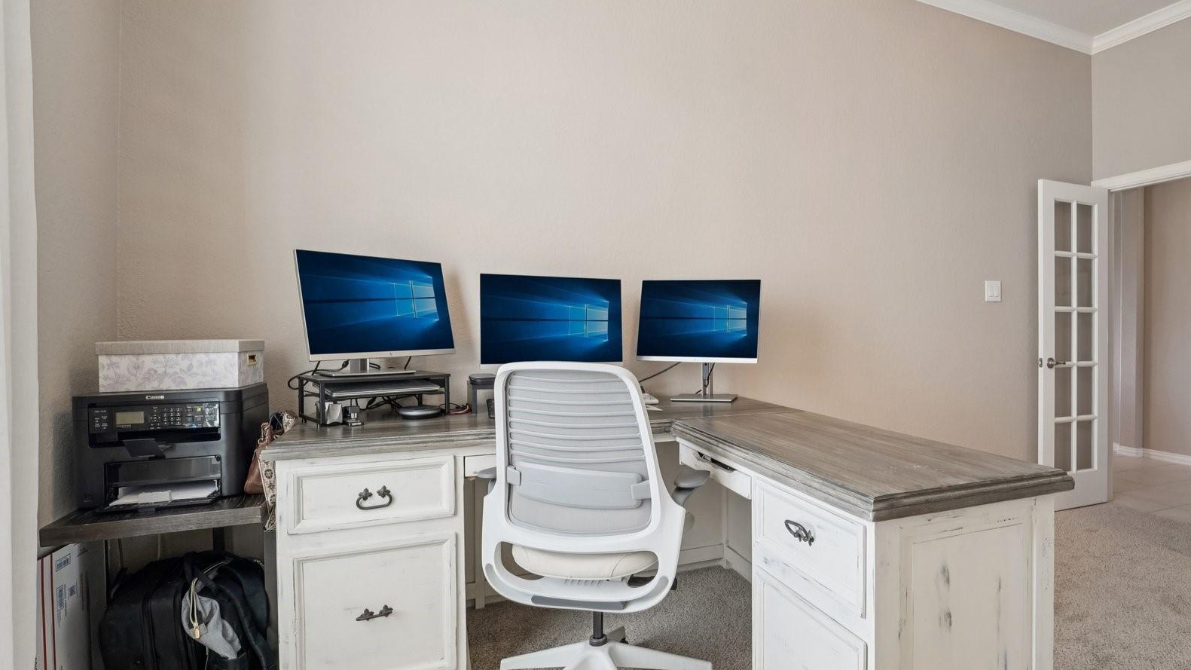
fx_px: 600
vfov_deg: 58.3
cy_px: 342
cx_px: 747
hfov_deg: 87.7
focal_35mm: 19
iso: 500
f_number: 8
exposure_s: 1/30
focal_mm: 14
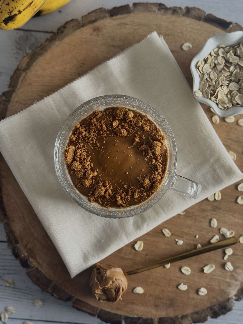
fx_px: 449
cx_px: 122
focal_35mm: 48
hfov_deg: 30.3
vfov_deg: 39.7
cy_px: 162
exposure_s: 1/60
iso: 160
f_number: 1.78
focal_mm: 6.76
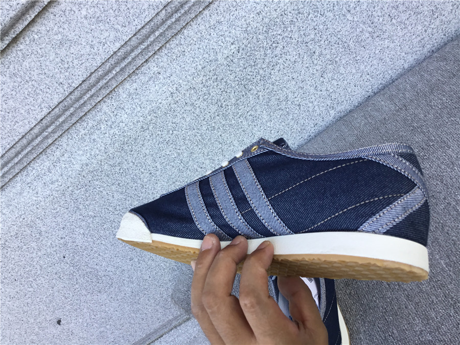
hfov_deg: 58.4
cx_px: 230
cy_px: 172
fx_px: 412
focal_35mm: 31
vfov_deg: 45.4
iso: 32
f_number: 2.4
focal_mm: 3.3
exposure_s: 1/100
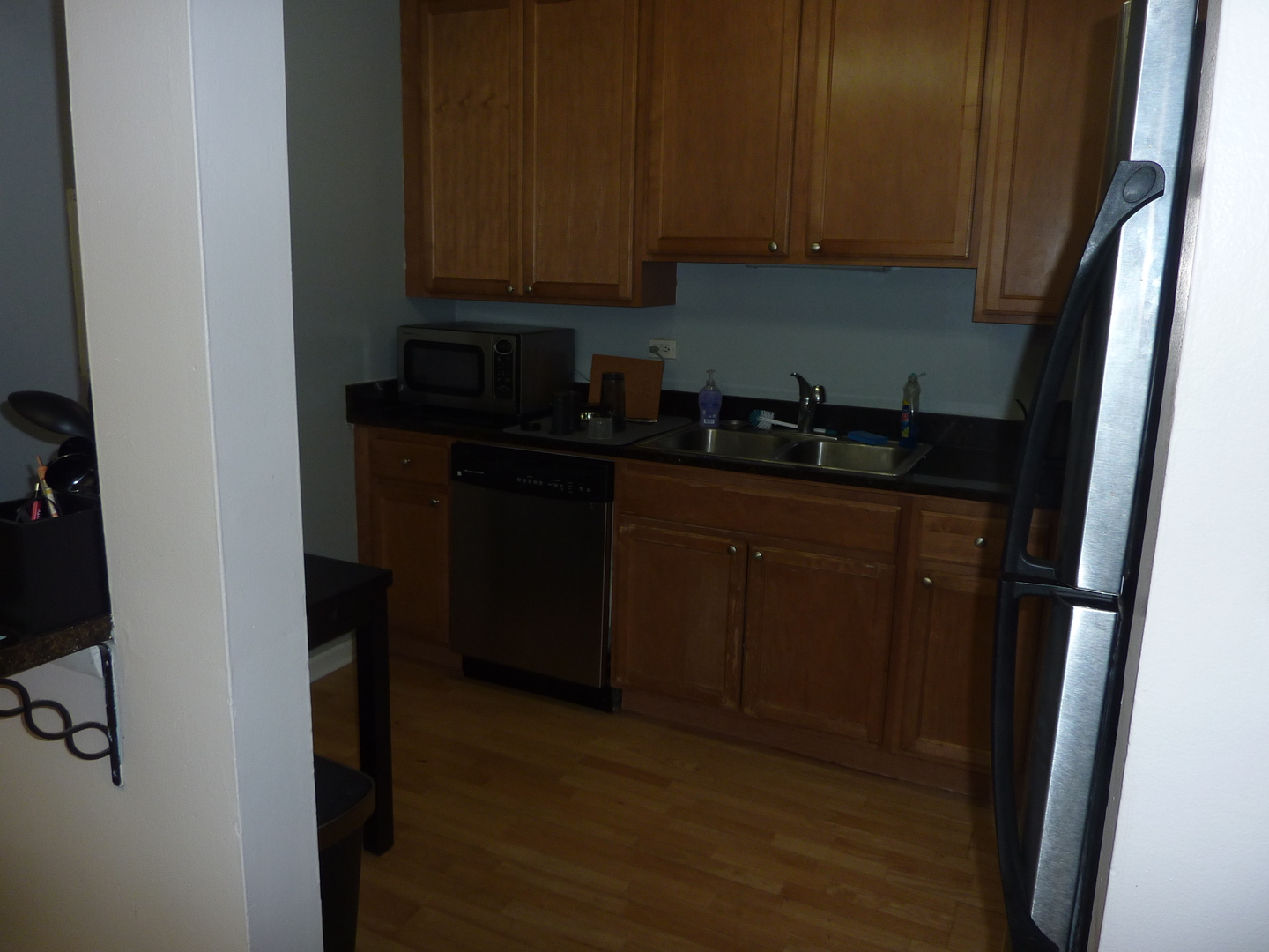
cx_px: 634
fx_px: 916
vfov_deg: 54.9
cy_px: 476
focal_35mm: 25
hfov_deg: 69.4
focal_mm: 4.1
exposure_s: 1/30
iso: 100
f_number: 3.3
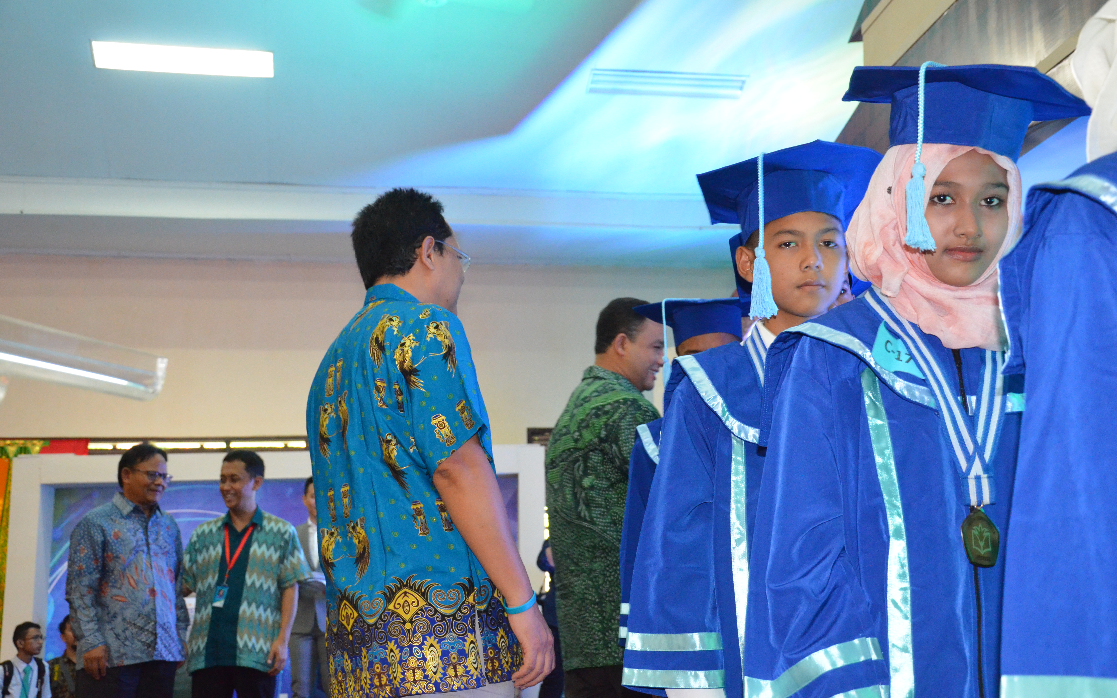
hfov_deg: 41.1
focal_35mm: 49
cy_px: 359
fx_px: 1492
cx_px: 559
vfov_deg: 26.3
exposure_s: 1/60
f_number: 7.1
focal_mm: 32
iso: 3200
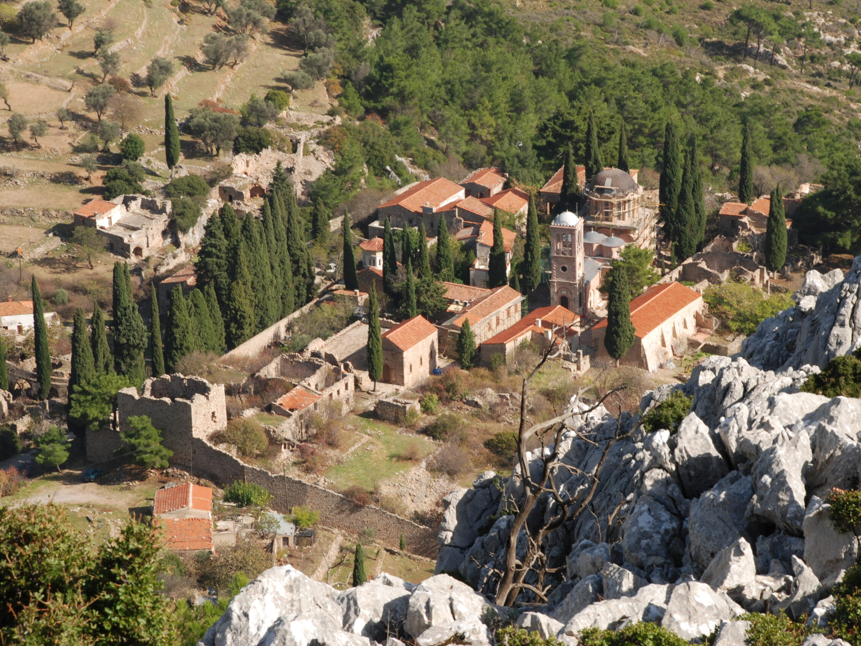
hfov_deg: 15.2
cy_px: 322
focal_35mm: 130
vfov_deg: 11.4
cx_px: 480
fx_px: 3233
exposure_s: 1/50
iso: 100
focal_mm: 80
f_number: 16
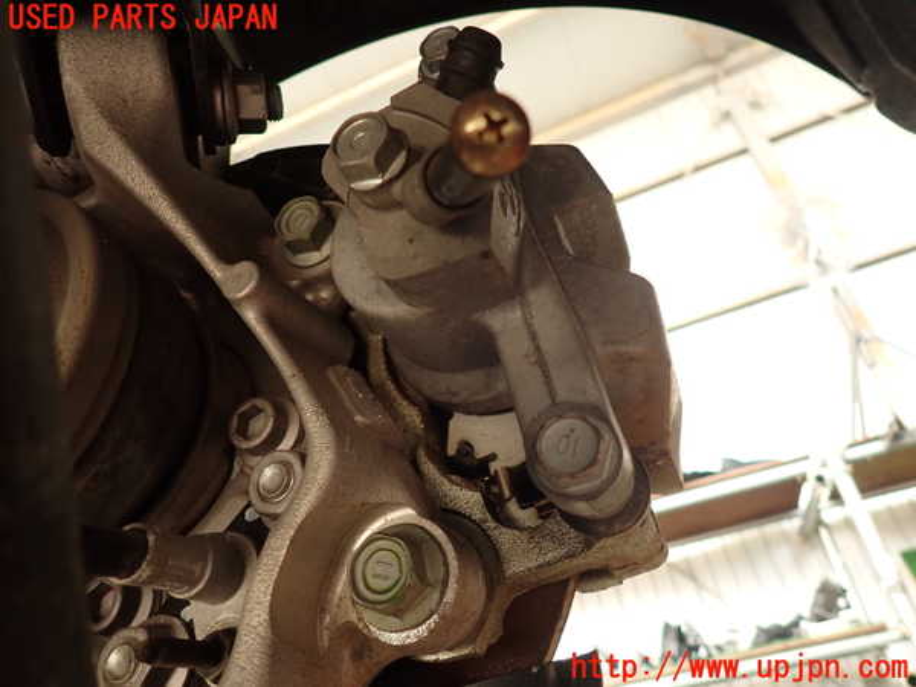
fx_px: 662
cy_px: 344
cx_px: 458
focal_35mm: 25
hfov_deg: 69.4
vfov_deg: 54.9
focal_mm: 4.5
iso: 200
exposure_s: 1/30
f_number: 2
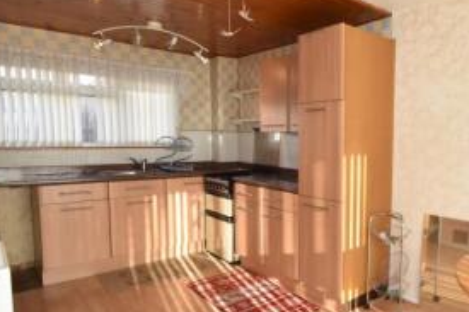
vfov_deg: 49.5
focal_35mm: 26
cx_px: 358
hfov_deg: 64.7
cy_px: 165
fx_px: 339
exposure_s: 1/60
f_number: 4.5
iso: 140
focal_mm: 10
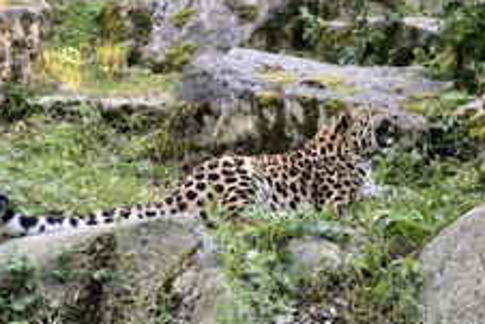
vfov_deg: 10.5
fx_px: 1752
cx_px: 393
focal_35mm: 130
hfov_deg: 15.6
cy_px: 262
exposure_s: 1/250
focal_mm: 70
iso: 800
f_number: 4.5
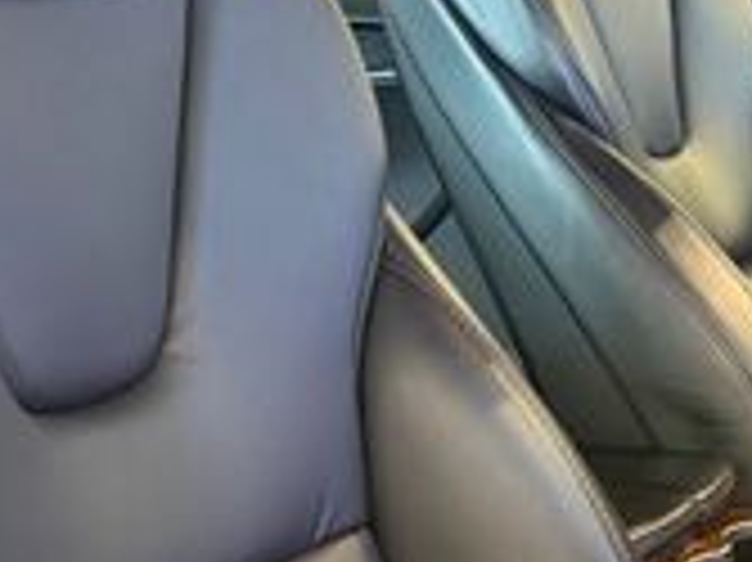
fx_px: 1997
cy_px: 369
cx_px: 955
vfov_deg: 16.0
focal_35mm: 92
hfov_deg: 19.8
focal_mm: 6.76
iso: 400
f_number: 1.78
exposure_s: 1/60
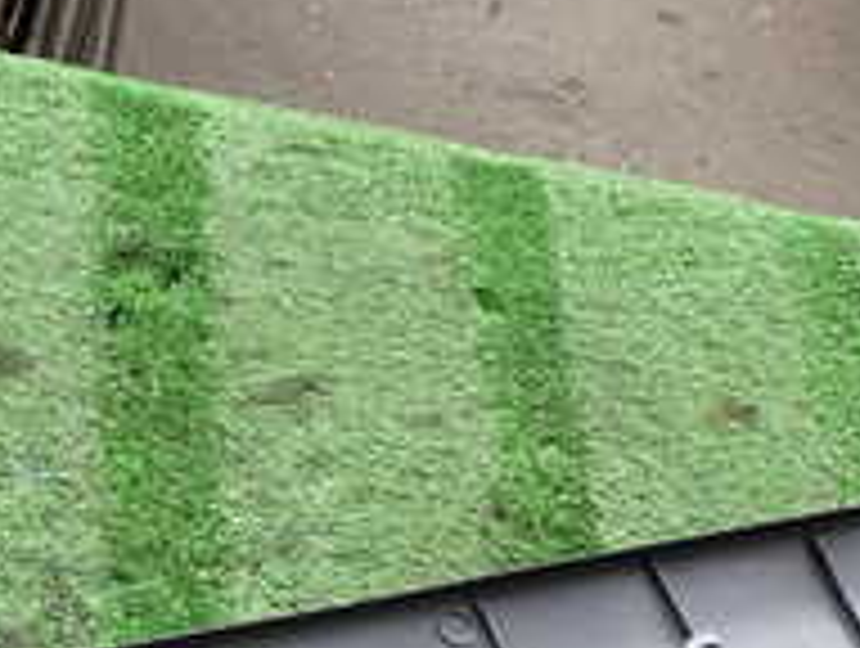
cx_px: 27
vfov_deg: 14.7
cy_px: 976
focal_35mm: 94
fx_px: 2340
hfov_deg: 20.3
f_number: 2.3
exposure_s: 1/60
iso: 125
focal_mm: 5.4
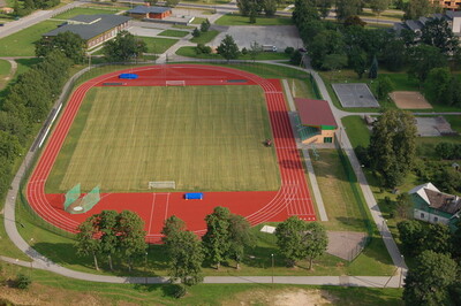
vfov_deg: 22.6
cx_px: 230
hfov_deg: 33.4
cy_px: 153
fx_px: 768
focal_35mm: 60
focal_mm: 40
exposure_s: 1/320
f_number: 9
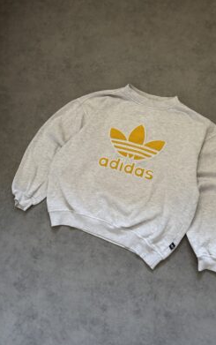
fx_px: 244
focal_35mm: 26
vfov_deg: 70.4
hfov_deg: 47.4
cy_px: 176
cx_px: 130
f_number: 1.78
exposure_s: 1/48
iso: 800
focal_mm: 6.76
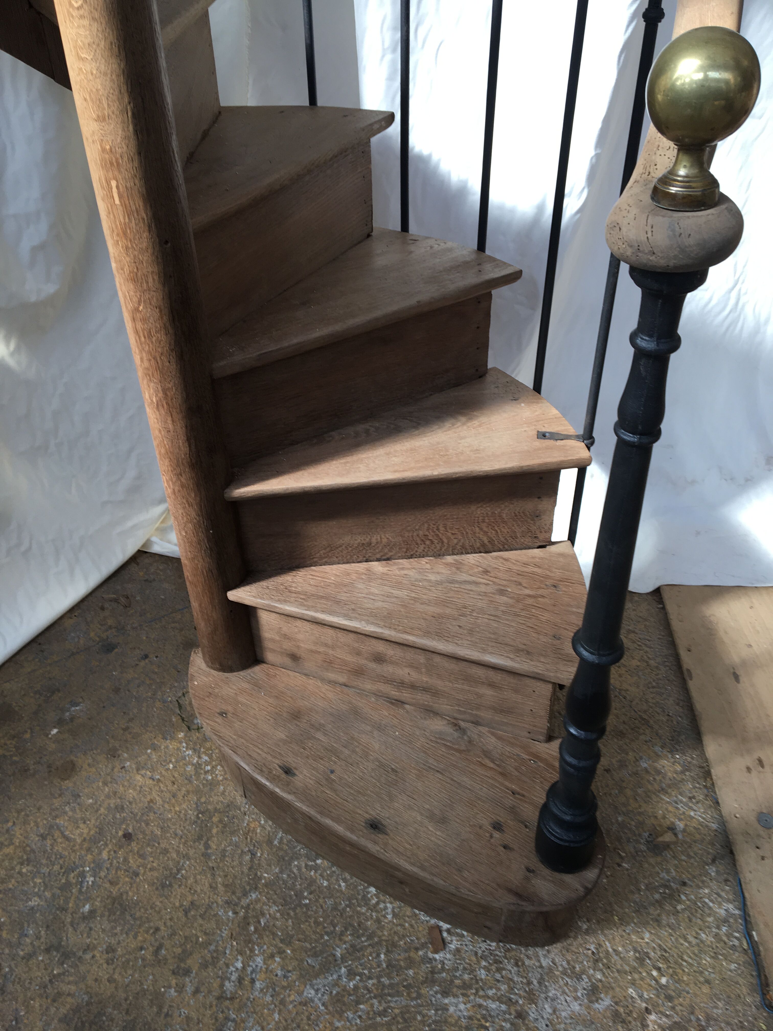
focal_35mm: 29
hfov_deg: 48.2
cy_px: 516
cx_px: 386
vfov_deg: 61.7
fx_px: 863
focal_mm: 4.15
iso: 25
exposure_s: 1/100
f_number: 2.2
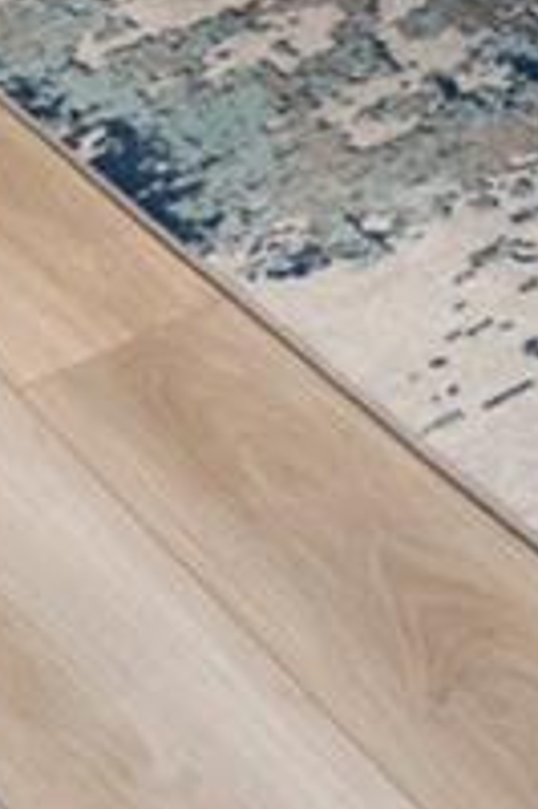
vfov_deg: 13.1
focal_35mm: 112
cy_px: -1197
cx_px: 785
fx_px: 2515
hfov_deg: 11.7
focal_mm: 14
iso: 400
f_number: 7.1
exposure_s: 1/6
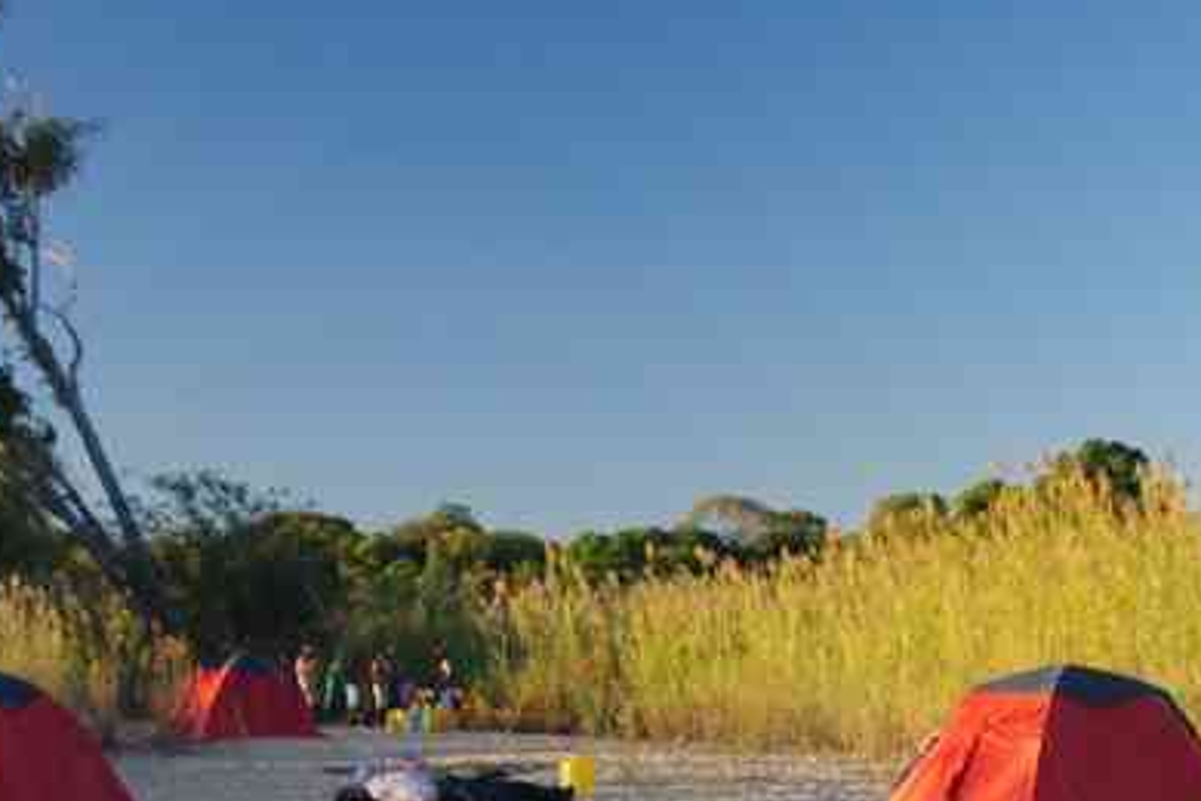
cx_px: 654
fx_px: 2958
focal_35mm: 89
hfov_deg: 22.9
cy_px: 847
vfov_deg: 15.1
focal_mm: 23.1
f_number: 7.1
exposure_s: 1/50
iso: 200
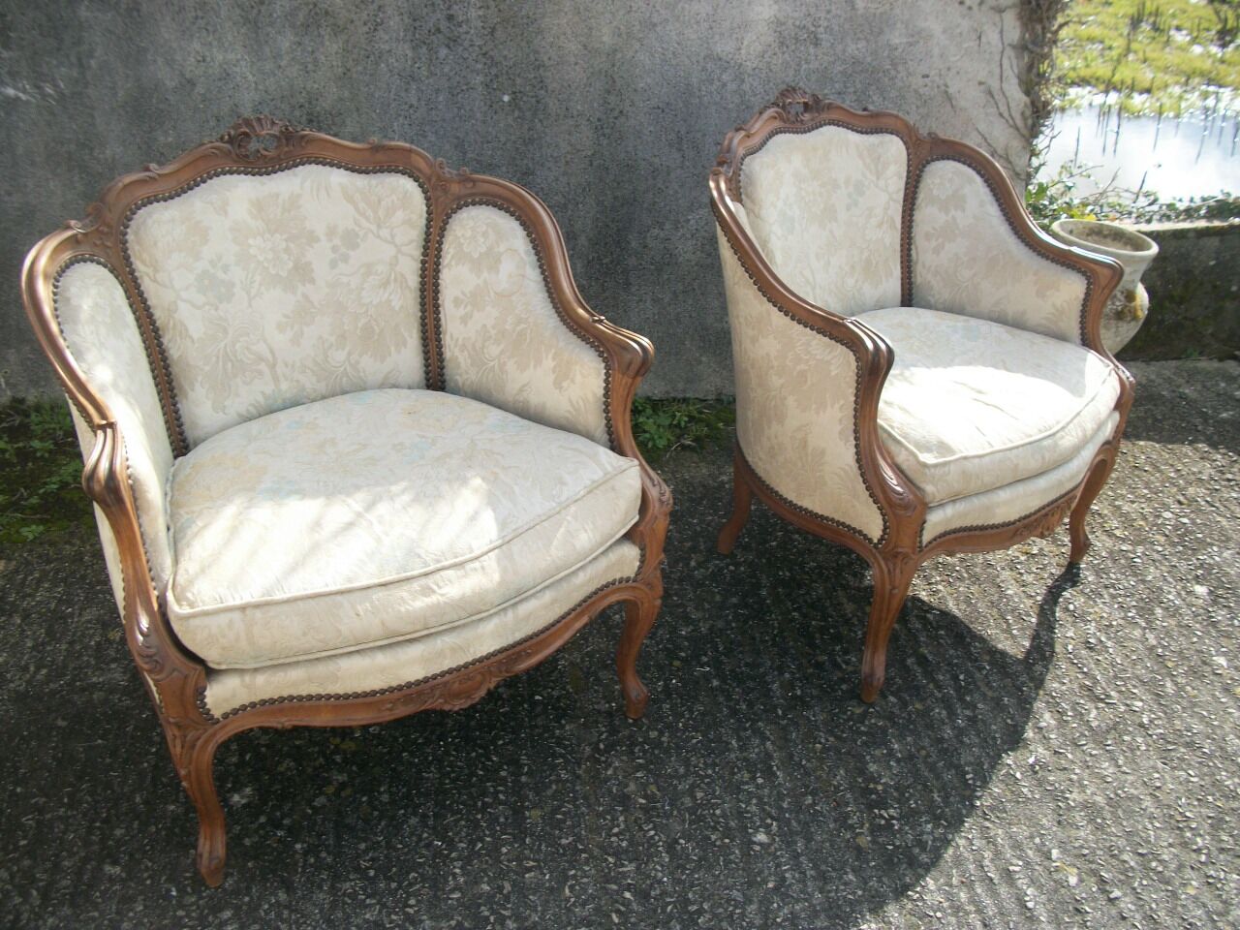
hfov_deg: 56.8
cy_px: 465
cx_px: 620
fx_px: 1146
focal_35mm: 32
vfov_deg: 44.2
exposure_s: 1/80
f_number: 8.8
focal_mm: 5.7
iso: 80
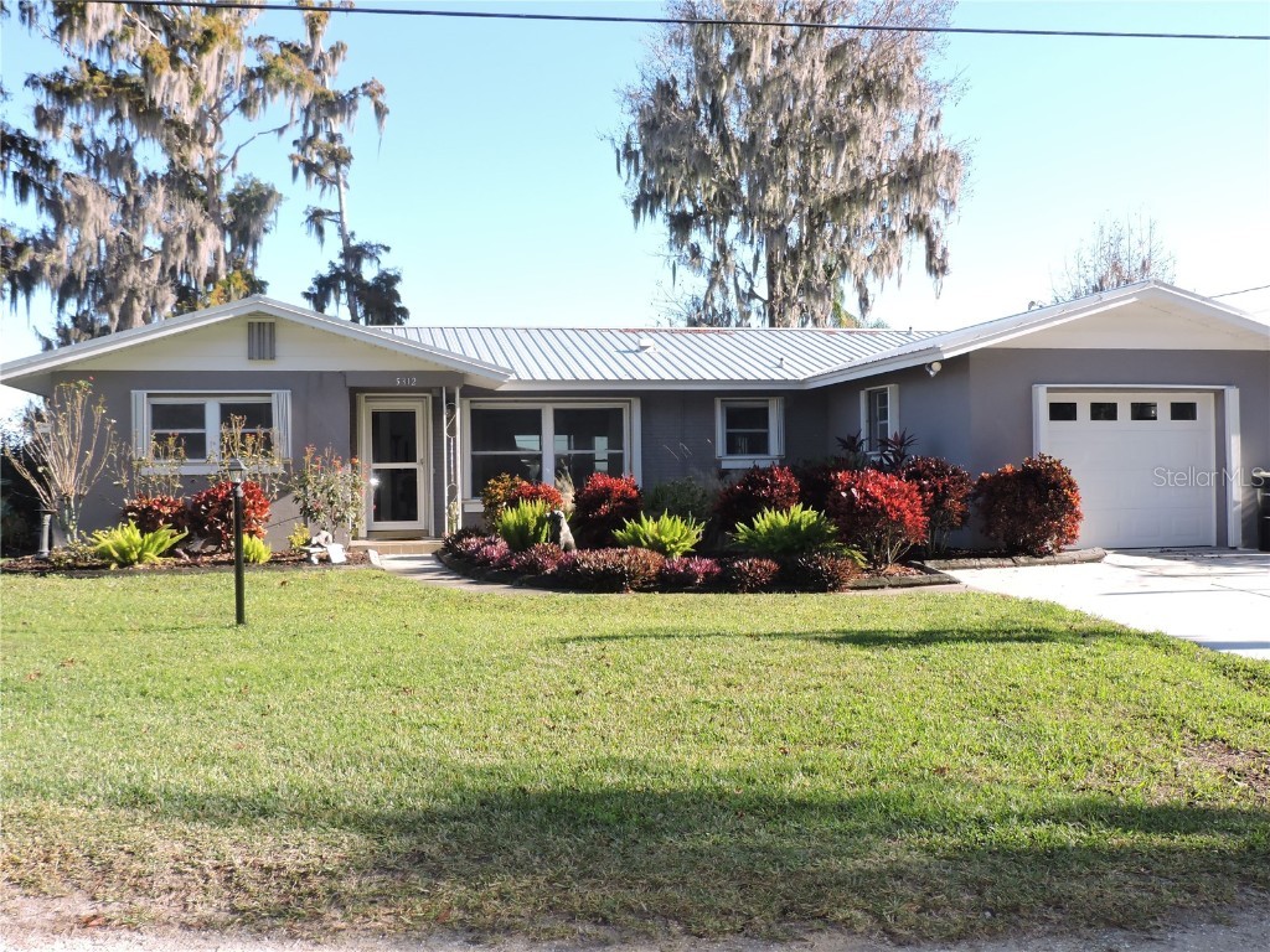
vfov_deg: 40.7
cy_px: 476
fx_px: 1284
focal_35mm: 35
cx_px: 635
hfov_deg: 52.6
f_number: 3.3
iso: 220
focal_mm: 6.2
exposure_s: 1/640
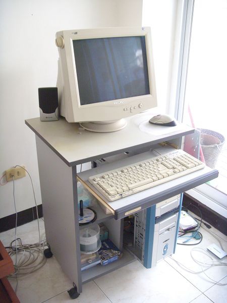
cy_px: 152
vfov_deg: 58.4
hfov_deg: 45.4
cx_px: 114
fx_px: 271
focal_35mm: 31
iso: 300
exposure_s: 1/15
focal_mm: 6.3
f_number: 3.5
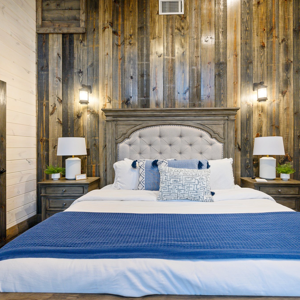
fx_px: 176
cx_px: 161
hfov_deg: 80.6
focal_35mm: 18
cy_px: 150
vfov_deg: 80.7
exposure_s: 1/5
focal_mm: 14
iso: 200
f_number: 9
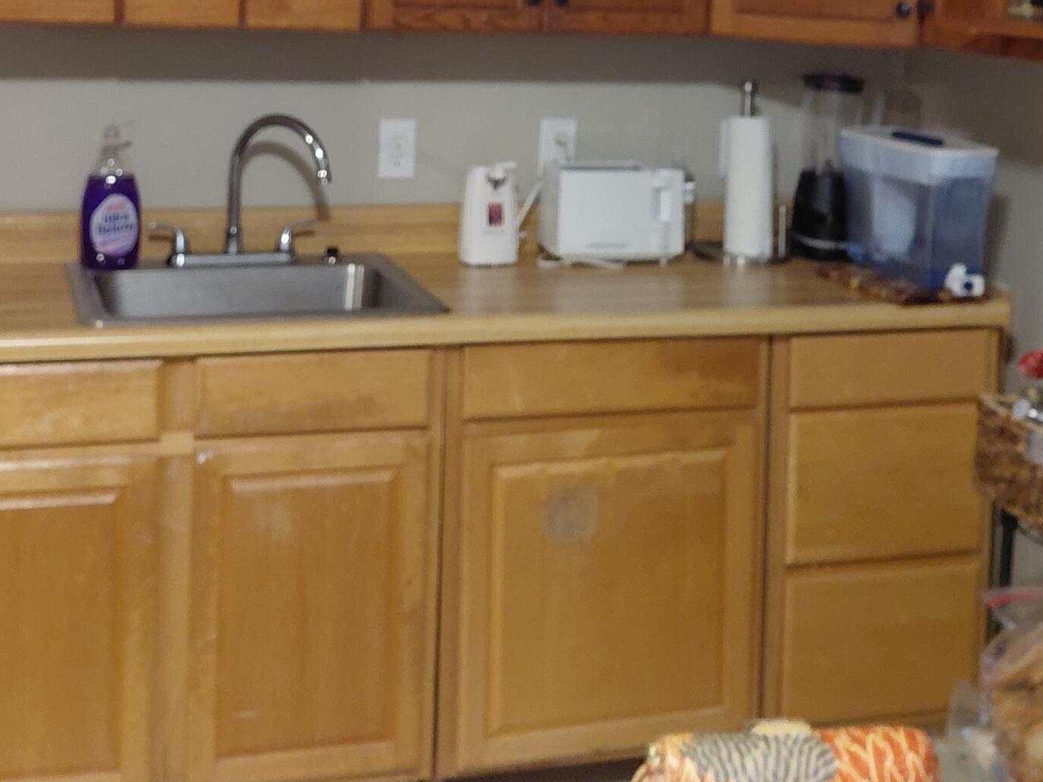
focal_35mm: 55
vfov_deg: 25.6
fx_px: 1657
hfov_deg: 34.8
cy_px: 54
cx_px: 423
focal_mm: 4.69
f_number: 1.8
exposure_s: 1/24
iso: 500
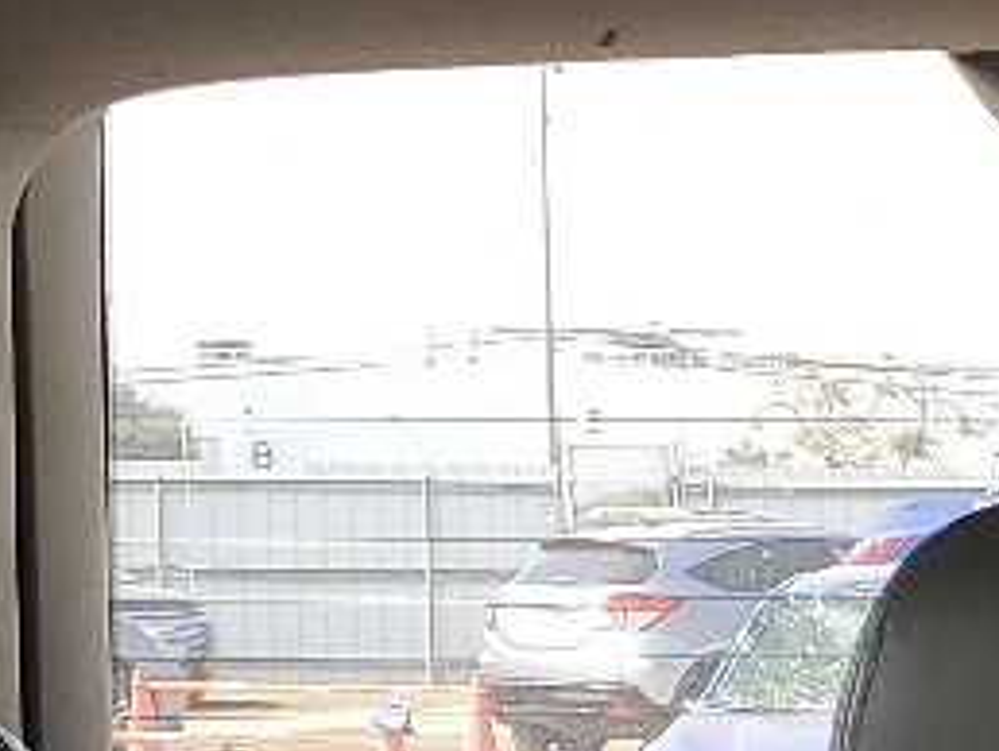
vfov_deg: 8.8
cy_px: 1436
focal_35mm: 161
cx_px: 1413
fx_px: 4651
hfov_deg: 11.8
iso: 50
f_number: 1.5
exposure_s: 1/192
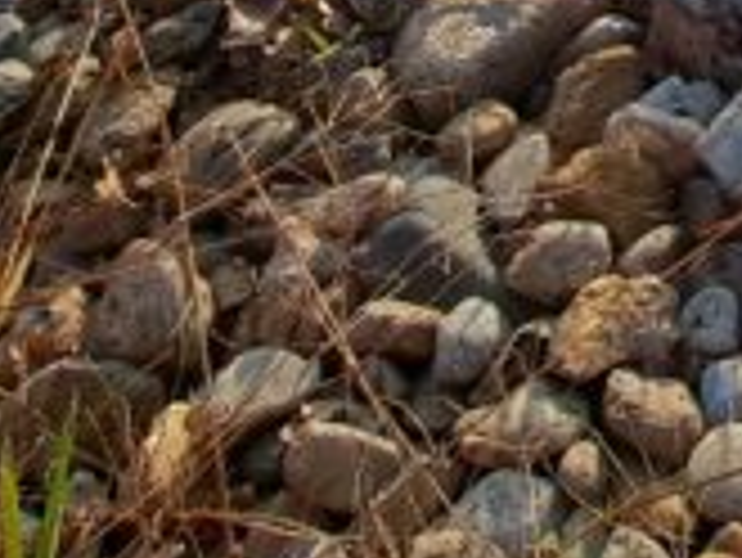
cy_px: -590
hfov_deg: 24.2
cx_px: 1106
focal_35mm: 63
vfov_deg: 16.8
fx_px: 1351
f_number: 2.2
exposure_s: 1/2415
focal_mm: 1.74
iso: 50
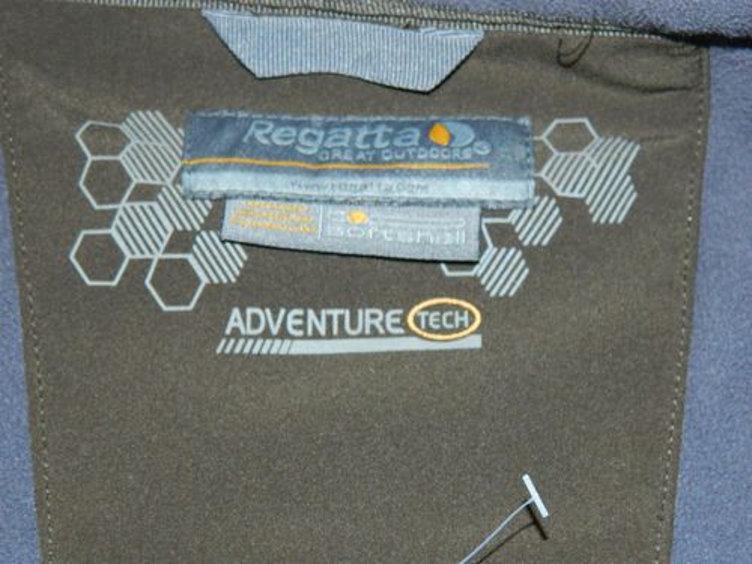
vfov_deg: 11.5
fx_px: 2802
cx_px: 376
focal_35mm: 129
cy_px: 282
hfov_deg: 15.3
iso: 200
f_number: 4.7
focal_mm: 23.2
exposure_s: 1/30
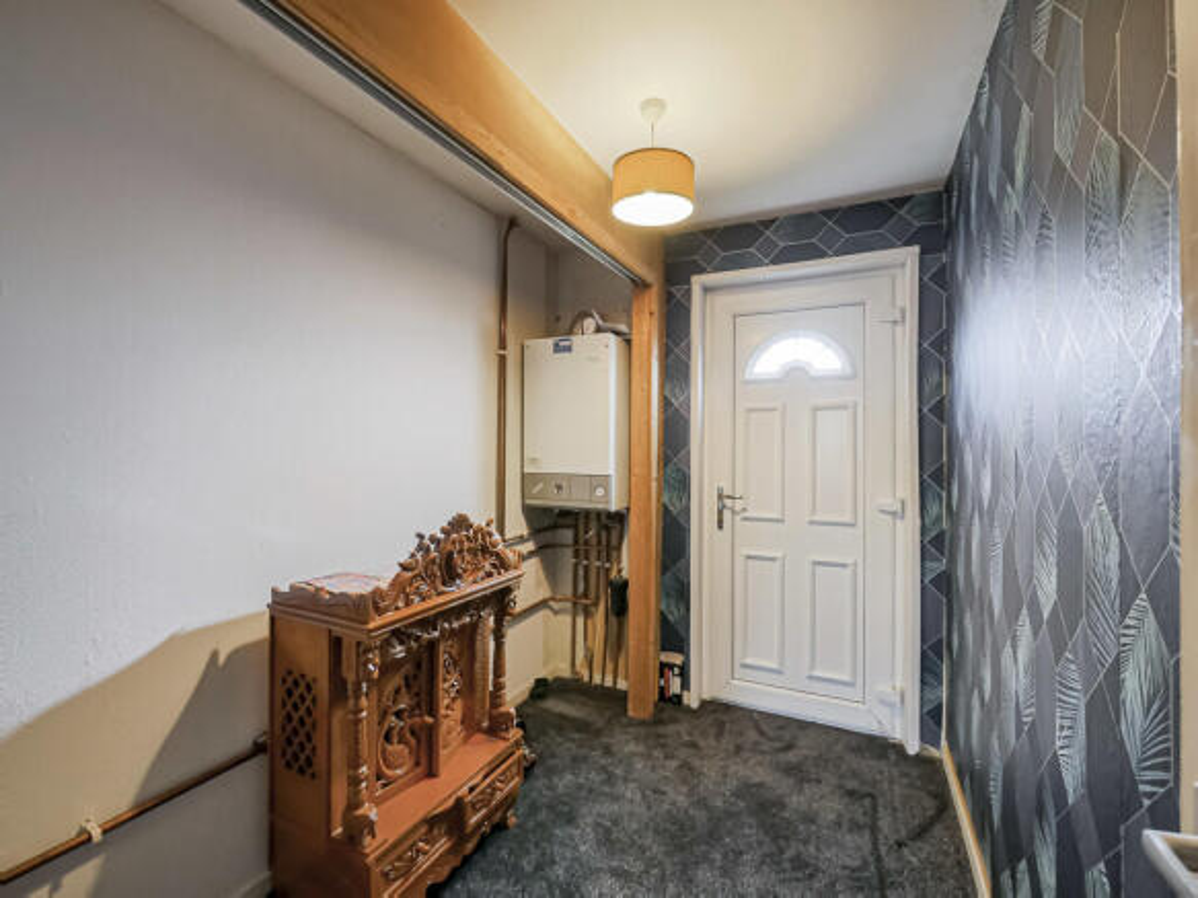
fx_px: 484
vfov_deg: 85.7
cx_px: 599
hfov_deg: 102.1
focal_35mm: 14
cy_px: 449
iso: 1600
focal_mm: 7
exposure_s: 1/40
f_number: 4
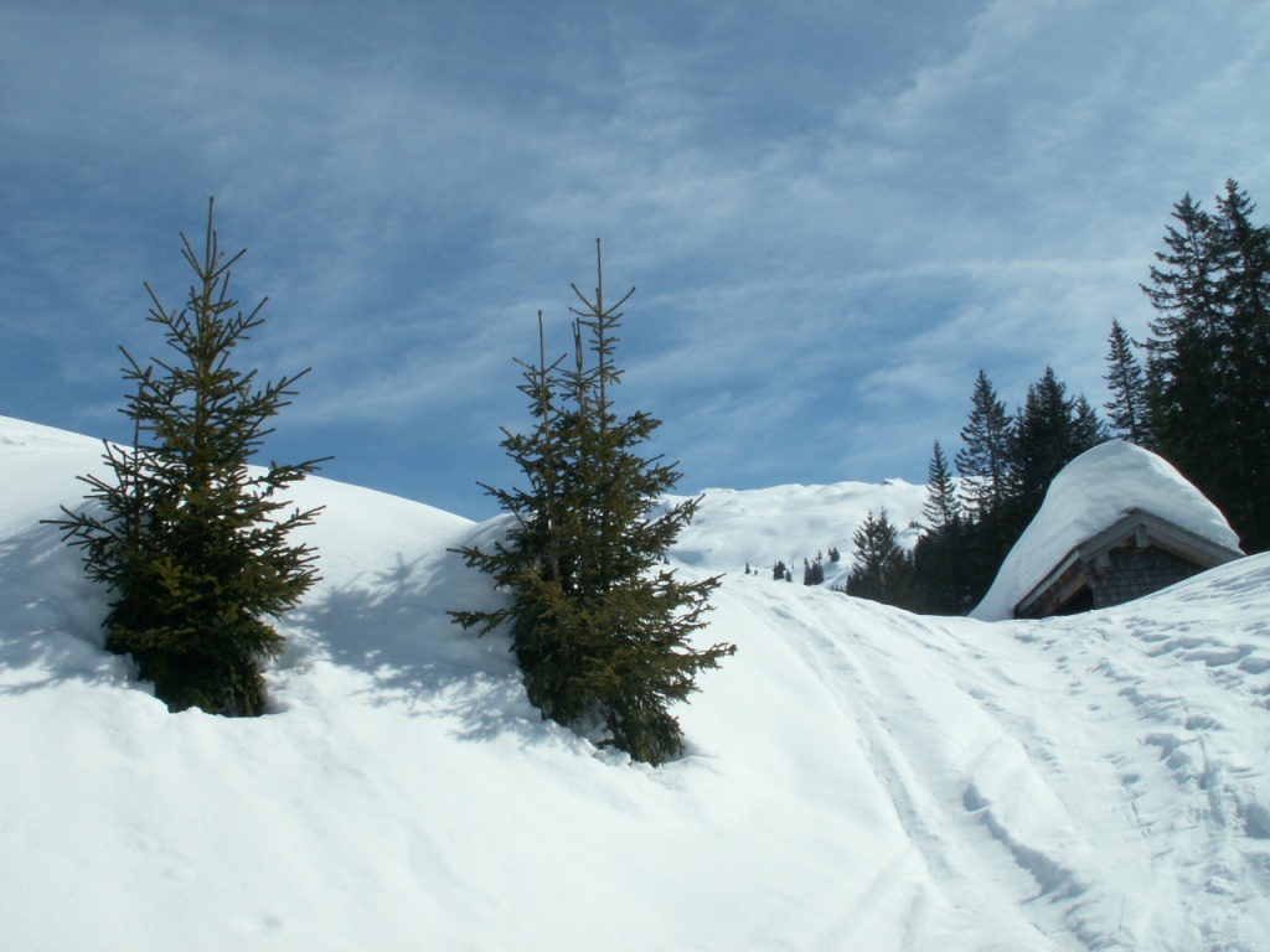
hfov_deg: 52.6
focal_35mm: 35
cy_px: 476
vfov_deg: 40.7
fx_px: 1284
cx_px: 635
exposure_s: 1/400
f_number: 8
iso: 50
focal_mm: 5.86
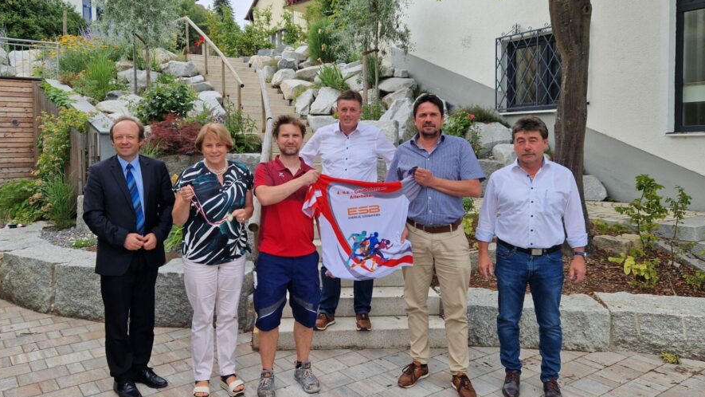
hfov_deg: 65.9
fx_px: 542
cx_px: 322
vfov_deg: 40.0
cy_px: 160
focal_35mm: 29
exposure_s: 1/1064
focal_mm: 5.4
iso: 50
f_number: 1.8
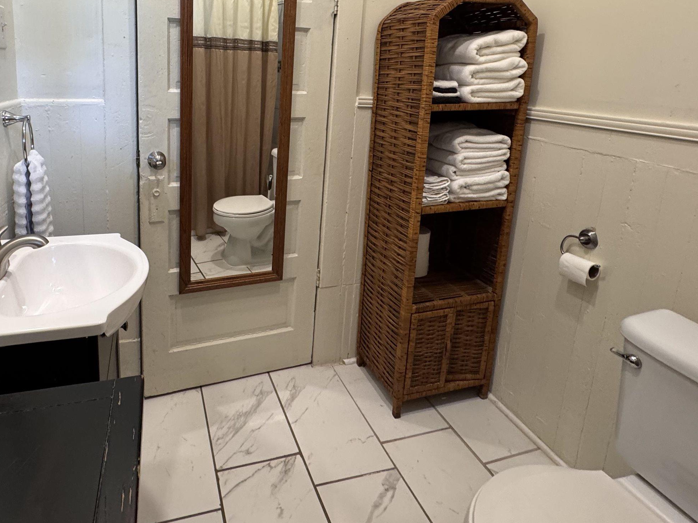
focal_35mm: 22
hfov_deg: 75.0
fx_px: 444
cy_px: 154
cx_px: 260
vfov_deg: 59.0
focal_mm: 2.22
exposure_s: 1/60
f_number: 2.2
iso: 250
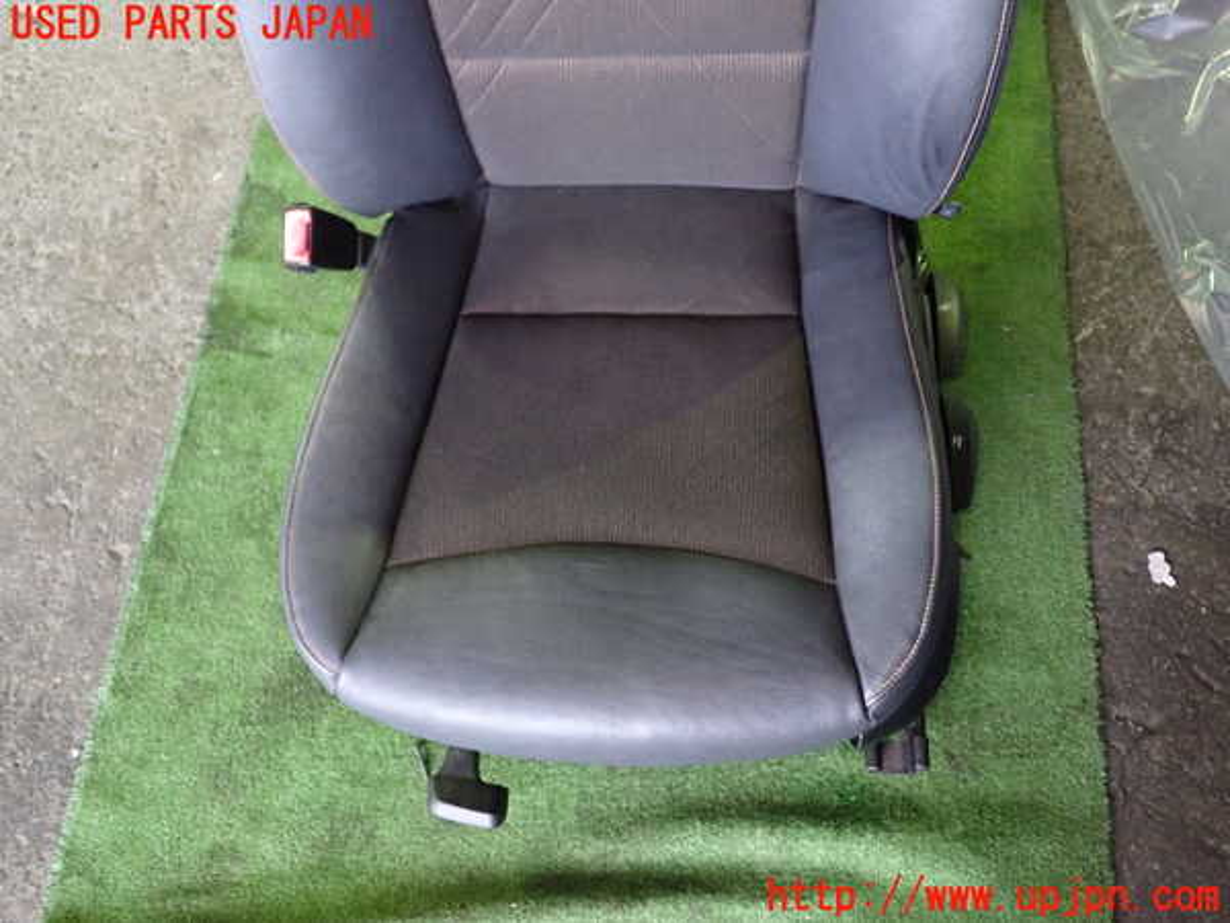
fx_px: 1066
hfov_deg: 60.0
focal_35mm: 30
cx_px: 615
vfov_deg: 46.8
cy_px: 462
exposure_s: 1/20
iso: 800
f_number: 2.3
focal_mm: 5.4
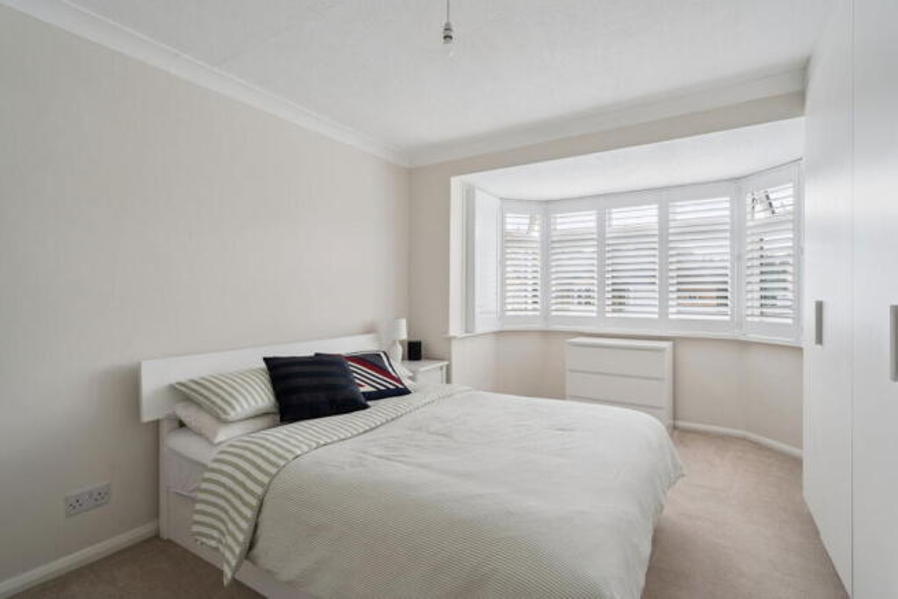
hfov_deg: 96.7
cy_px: 300
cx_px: 449
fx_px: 399
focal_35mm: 16
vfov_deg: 73.8
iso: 640
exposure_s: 1/60
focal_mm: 16
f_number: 5.6
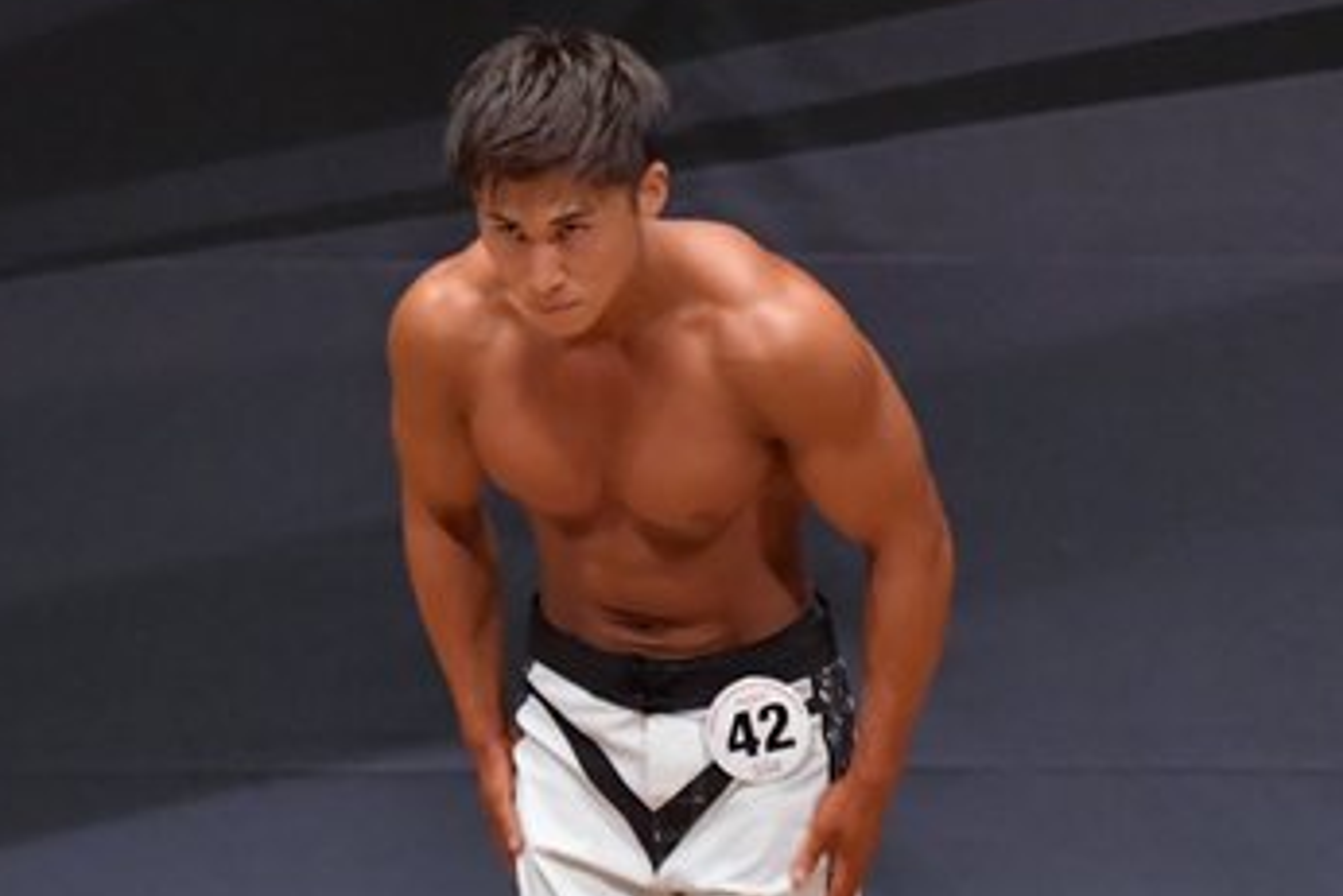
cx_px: 708
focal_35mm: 671
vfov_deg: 2.1
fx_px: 25041
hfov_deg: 3.1
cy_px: 818
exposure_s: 1/400
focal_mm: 200
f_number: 5.6
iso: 6400
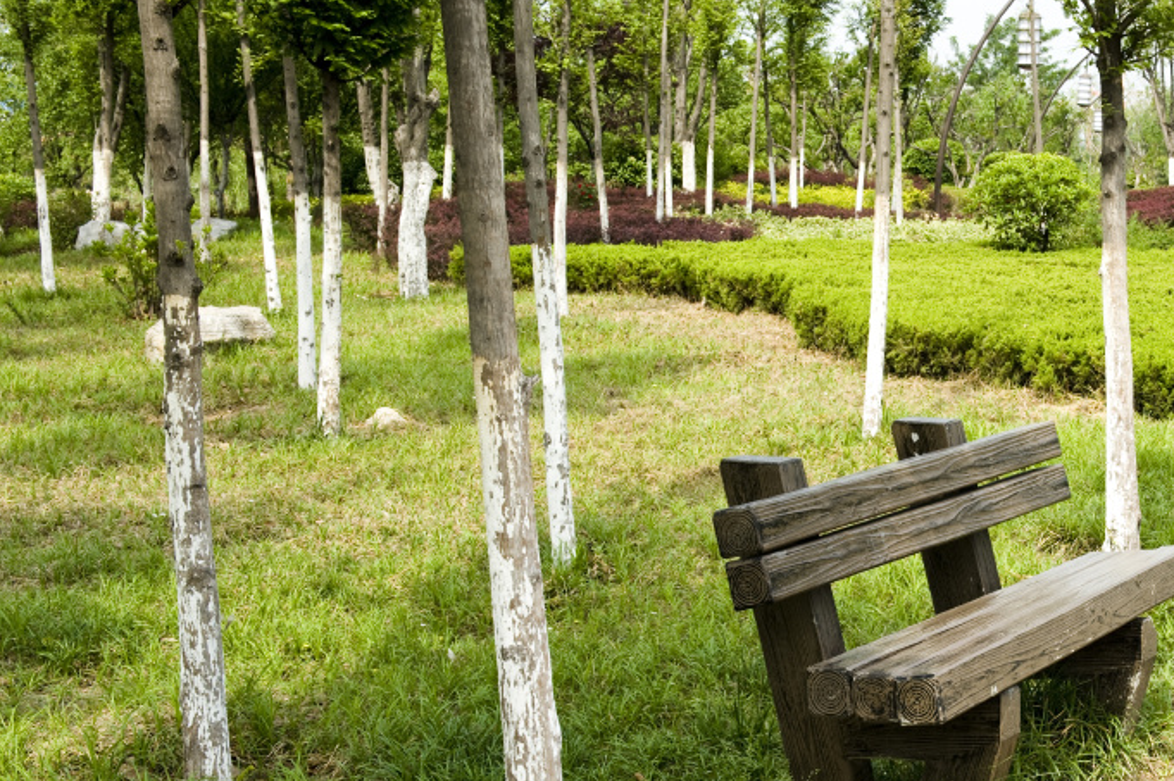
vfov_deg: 20.2
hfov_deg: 29.4
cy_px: 526
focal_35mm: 67
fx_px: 2183
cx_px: 940
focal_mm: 38
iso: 200
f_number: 11
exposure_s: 1/80
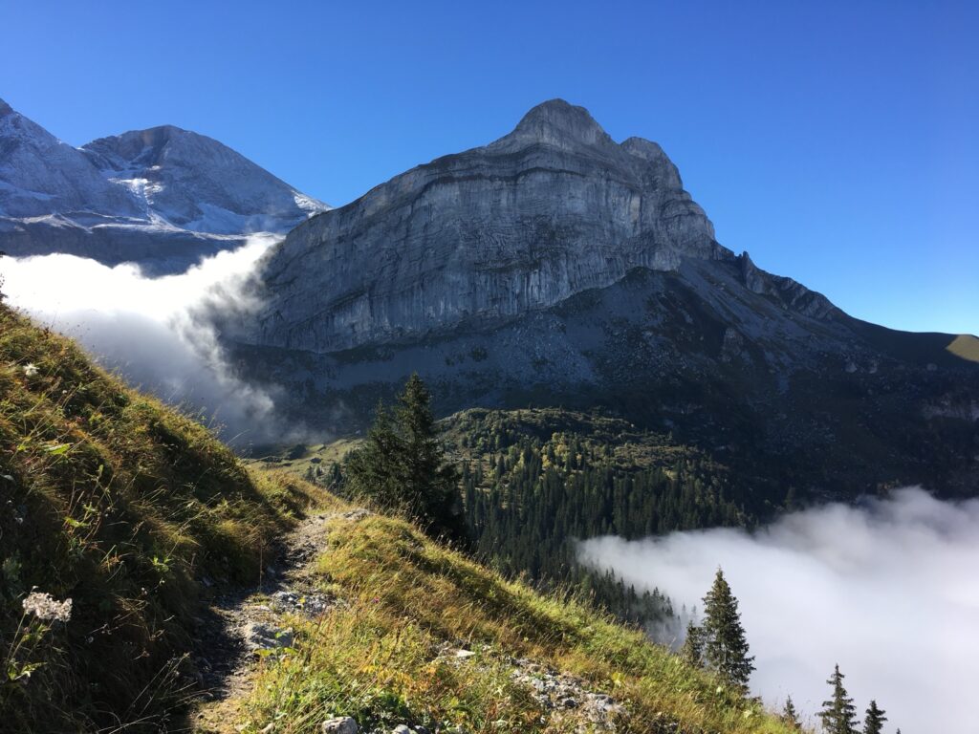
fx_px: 820
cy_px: 367
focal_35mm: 29
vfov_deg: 48.2
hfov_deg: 61.7
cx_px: 490
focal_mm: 4.15
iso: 25
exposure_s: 1/874
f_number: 2.2
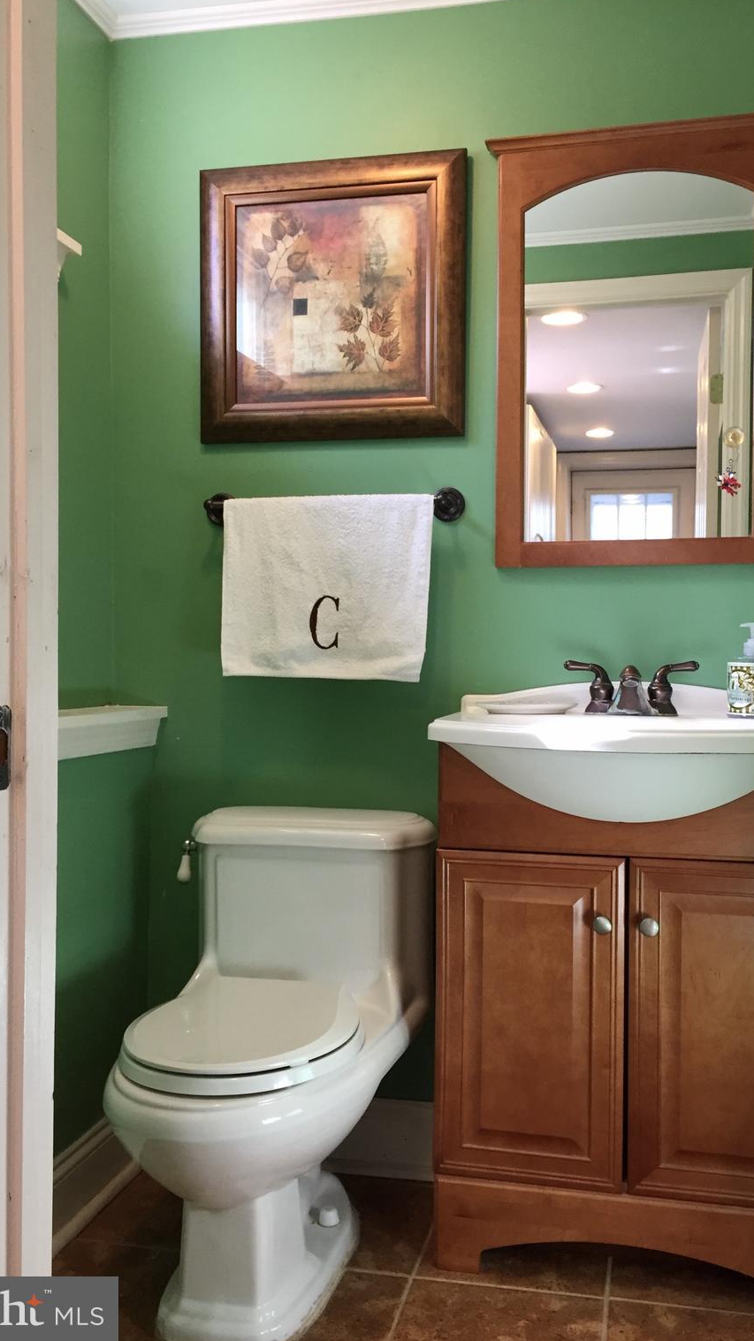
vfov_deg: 61.0
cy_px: 670
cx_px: 407
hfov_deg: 36.6
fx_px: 1138
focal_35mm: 32
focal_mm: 4.15
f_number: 2.2
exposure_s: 1/30
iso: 50
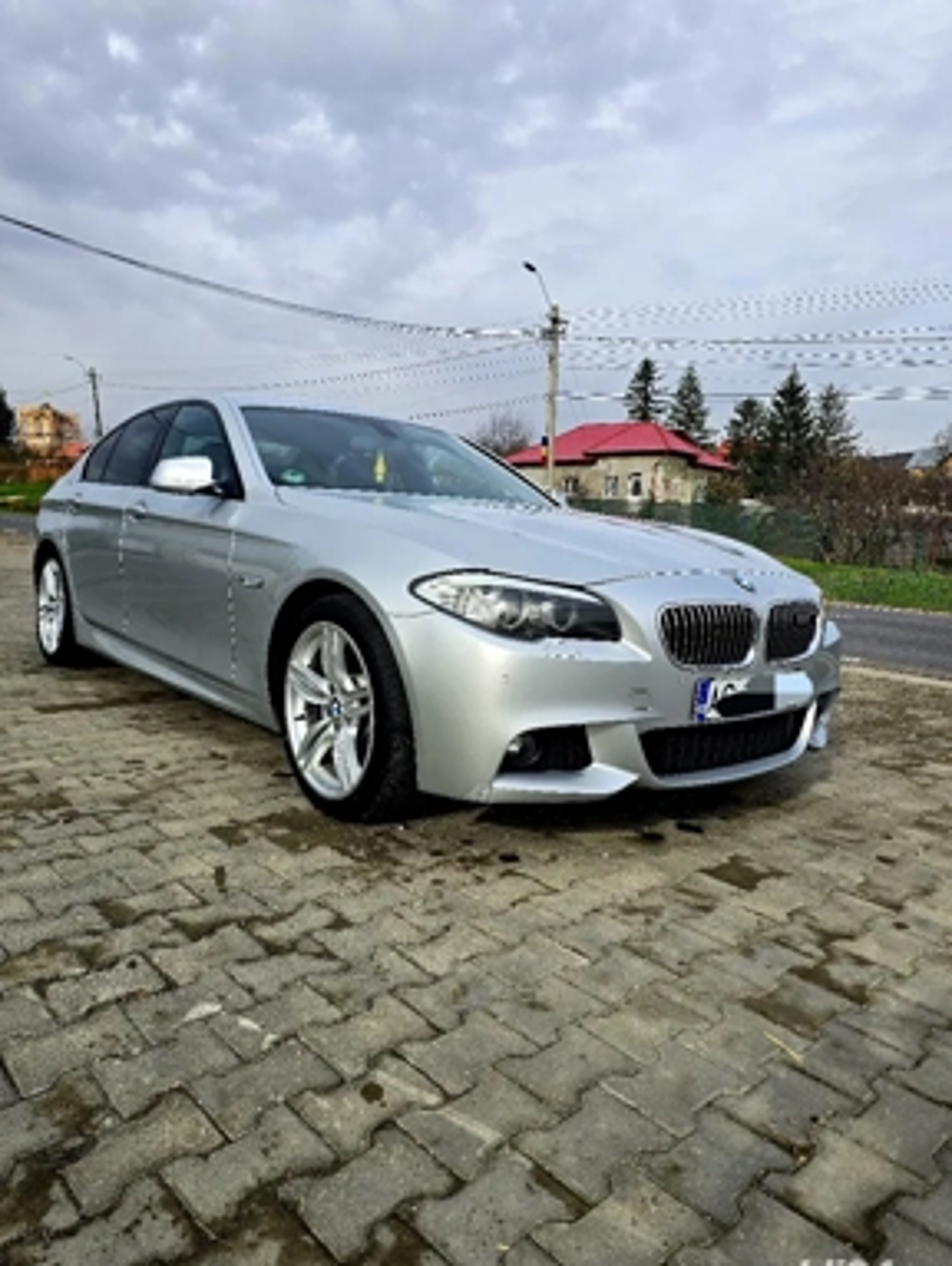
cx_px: 459
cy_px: 641
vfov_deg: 71.5
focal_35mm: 24
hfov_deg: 56.9
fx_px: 879
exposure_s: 1/385
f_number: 1.7
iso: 12
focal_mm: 6.3
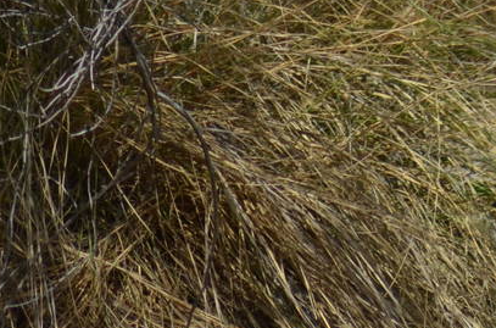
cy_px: -207
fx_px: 21091
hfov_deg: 1.3
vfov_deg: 0.9
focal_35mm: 1535
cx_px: 682
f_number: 5.6
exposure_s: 1/2000
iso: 280
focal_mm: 260
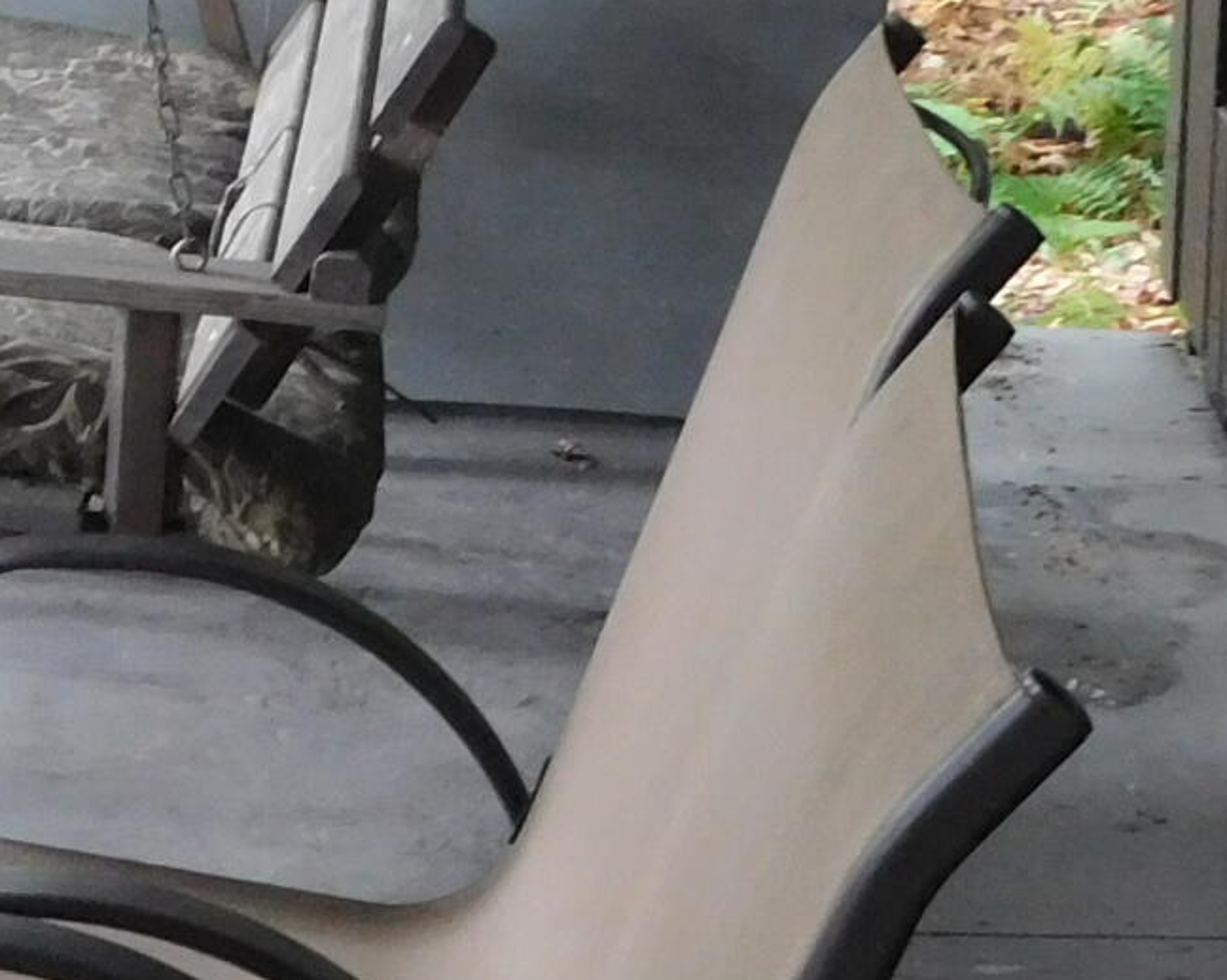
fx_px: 3776
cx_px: -40
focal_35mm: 104
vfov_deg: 14.7
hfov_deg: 17.9
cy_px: 138
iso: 360
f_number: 3
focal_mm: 4
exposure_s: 1/30
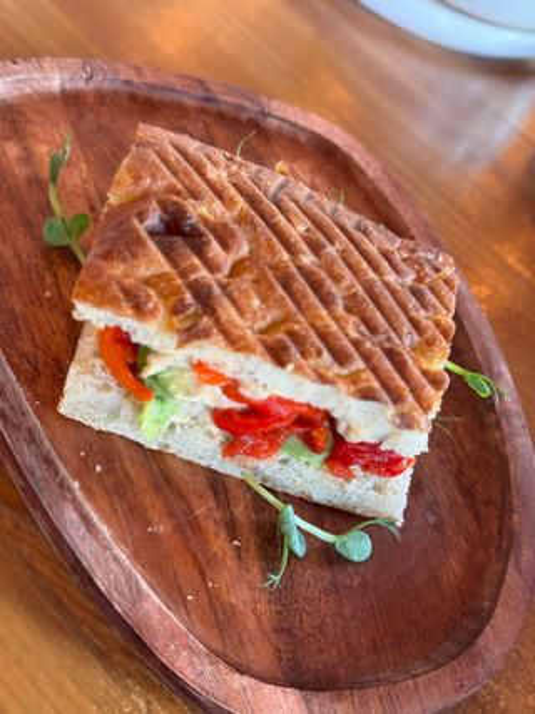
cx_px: 268
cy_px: 357
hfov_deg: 30.3
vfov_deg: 39.7
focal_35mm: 48
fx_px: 990
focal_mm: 6.76
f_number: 1.78
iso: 160
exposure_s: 1/50
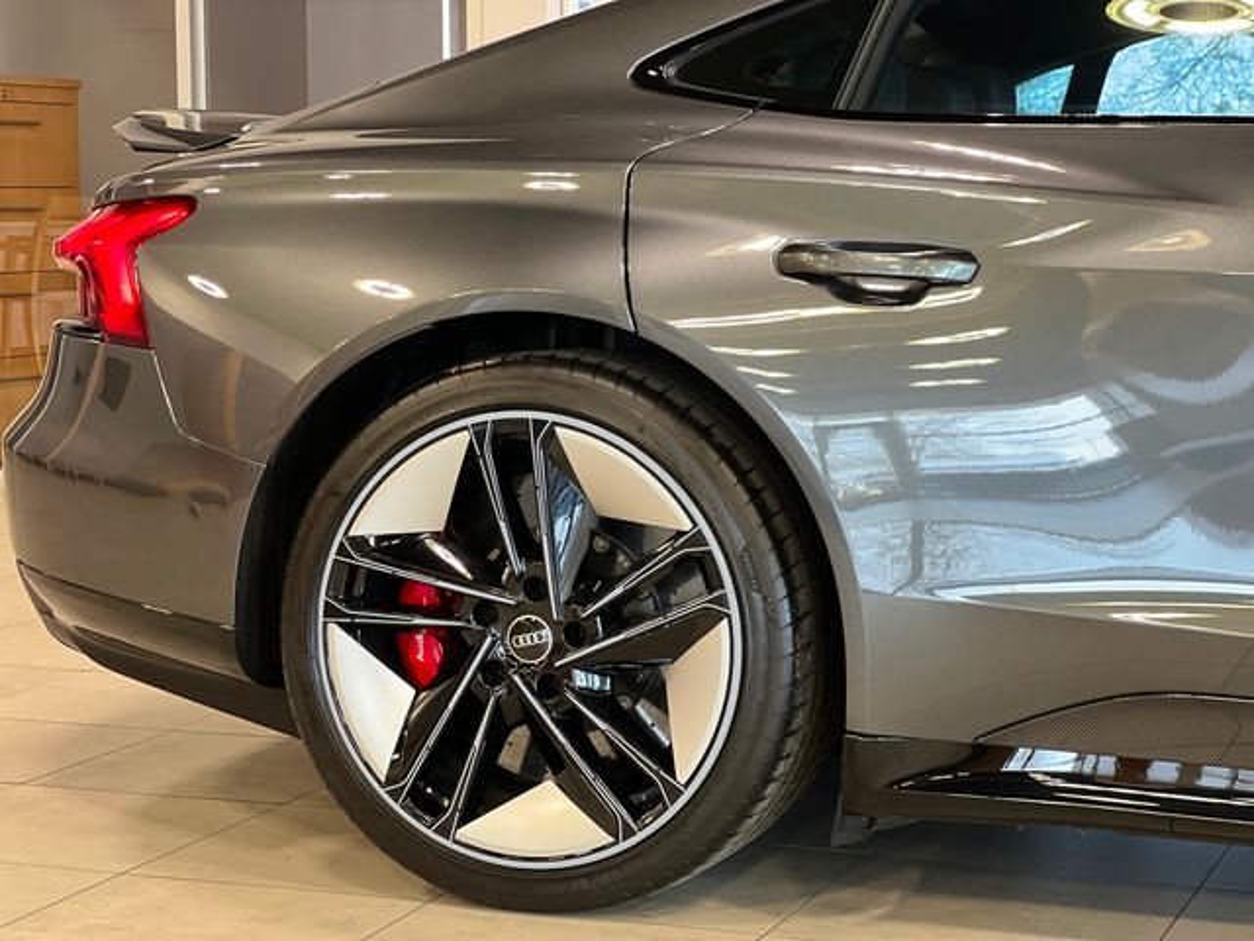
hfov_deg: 25.3
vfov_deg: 19.1
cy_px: 470
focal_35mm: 77
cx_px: 627
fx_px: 2789
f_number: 2.8
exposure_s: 1/40
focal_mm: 9
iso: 160
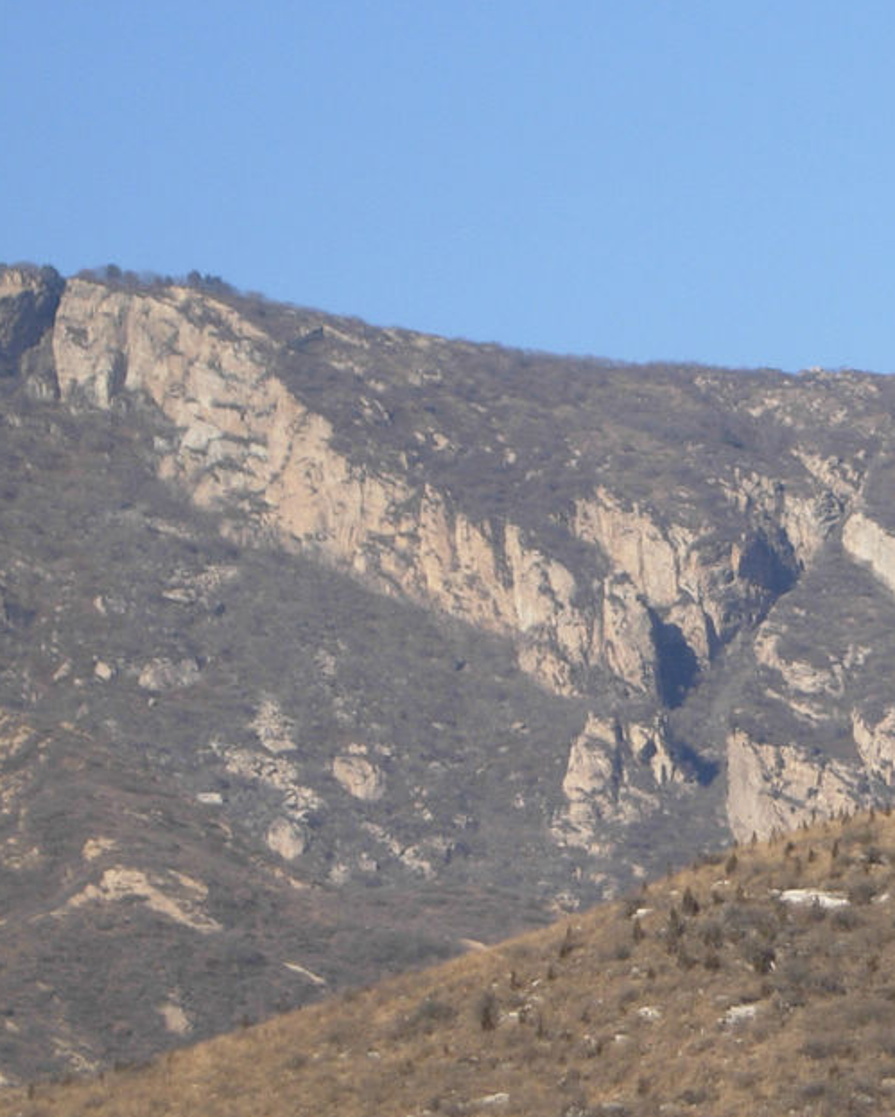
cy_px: 575
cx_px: 1295
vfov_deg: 6.5
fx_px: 9794
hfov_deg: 5.2
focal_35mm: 296
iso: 50
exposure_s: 1/342
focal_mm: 26.3
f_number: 5.8
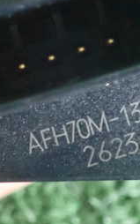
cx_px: 67
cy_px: 54
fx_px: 1524
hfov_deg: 5.3
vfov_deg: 8.4
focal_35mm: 250
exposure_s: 1/100
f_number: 4.9
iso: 3200
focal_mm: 18
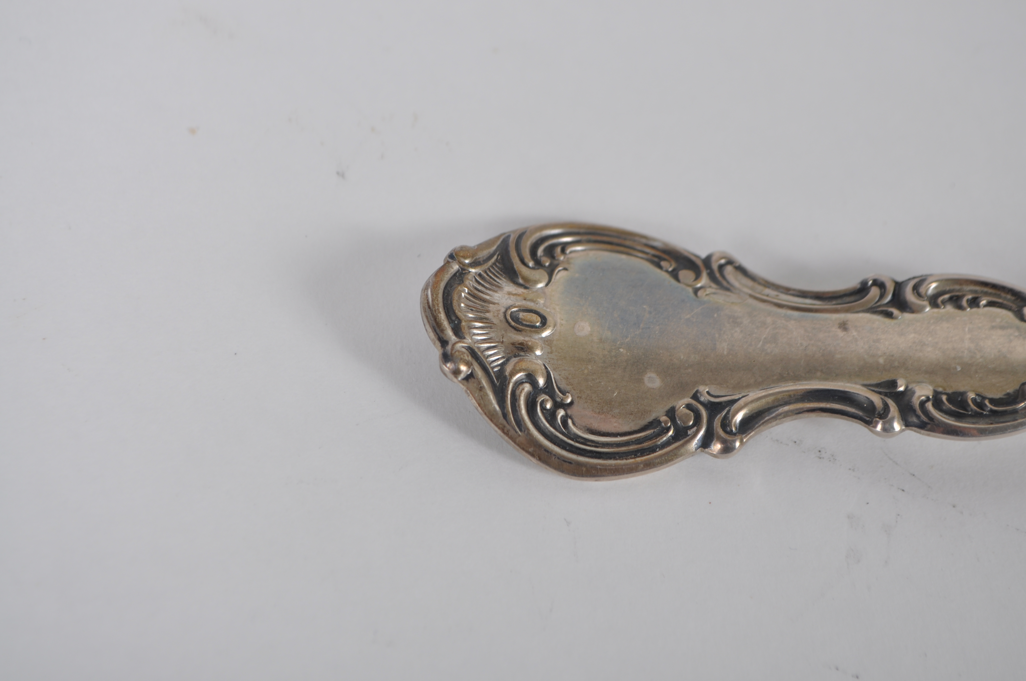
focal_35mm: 82
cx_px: 513
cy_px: 340
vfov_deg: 16.5
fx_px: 2348
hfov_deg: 24.6
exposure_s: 1/125
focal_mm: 55
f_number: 9
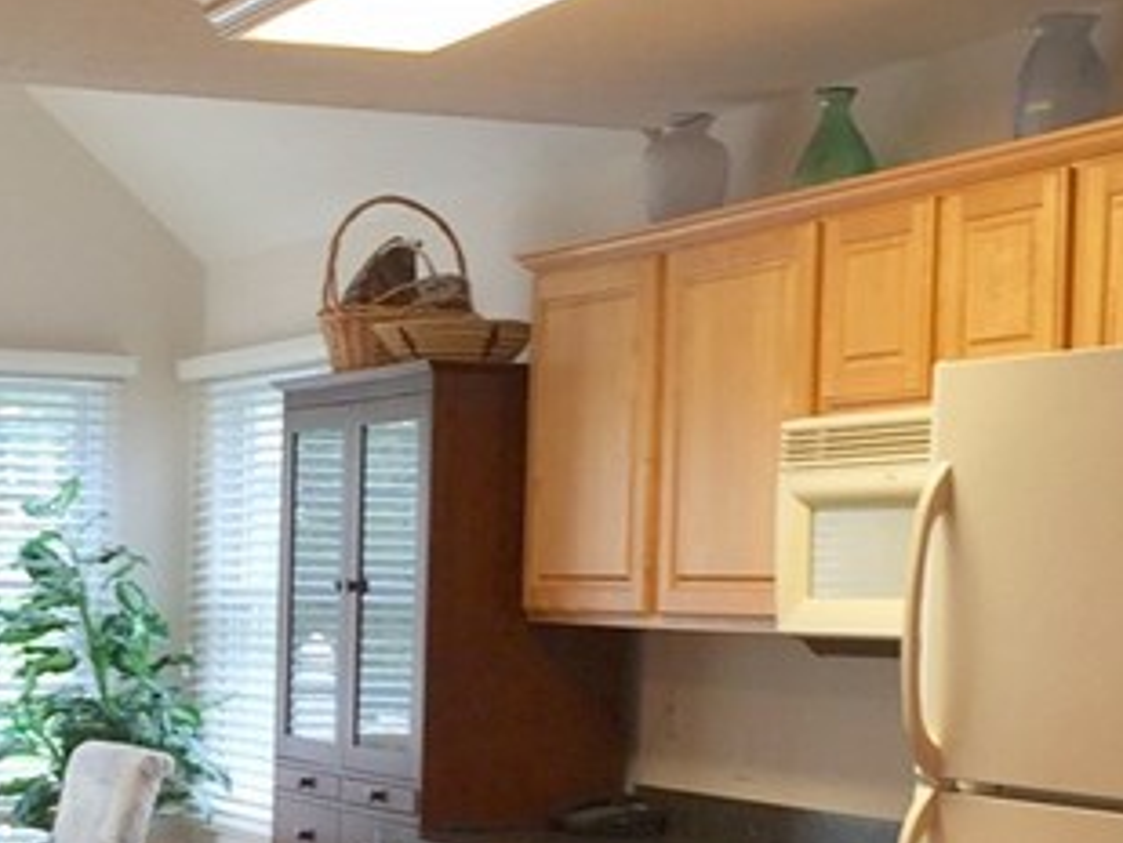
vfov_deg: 15.3
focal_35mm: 96
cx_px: 142
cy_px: 719
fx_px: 3116
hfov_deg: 20.1
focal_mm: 4.15
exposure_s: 1/30
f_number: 2.2
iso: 32
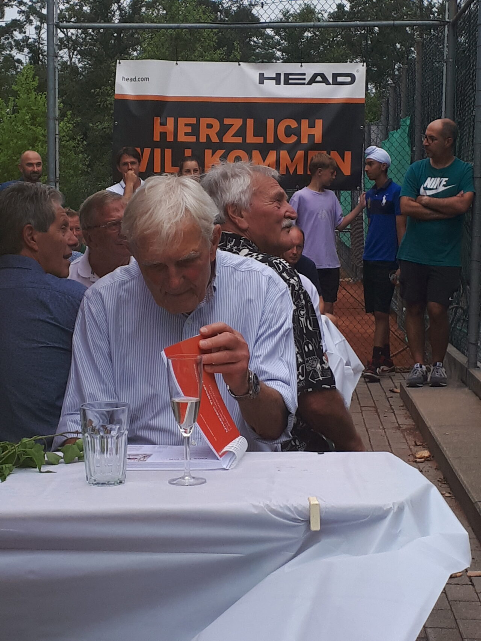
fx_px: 500
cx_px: 240
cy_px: 320
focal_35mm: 27
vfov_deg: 65.3
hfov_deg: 51.3
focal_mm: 3.6
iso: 40
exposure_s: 1/333
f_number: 1.9
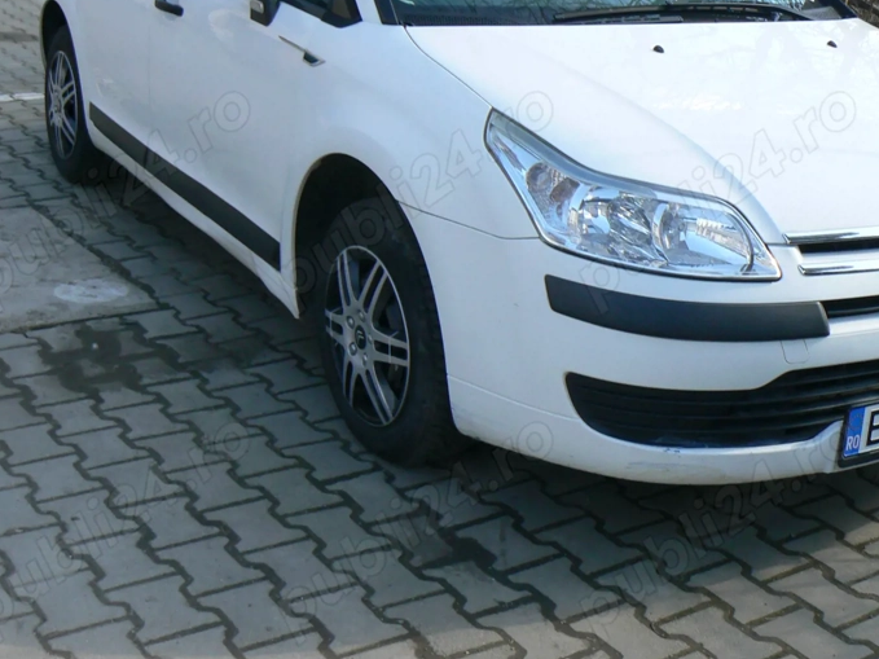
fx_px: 1346
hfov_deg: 35.9
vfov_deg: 27.3
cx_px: 564
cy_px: 218
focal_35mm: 53
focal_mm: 6
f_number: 5.6
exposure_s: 1/100
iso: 80
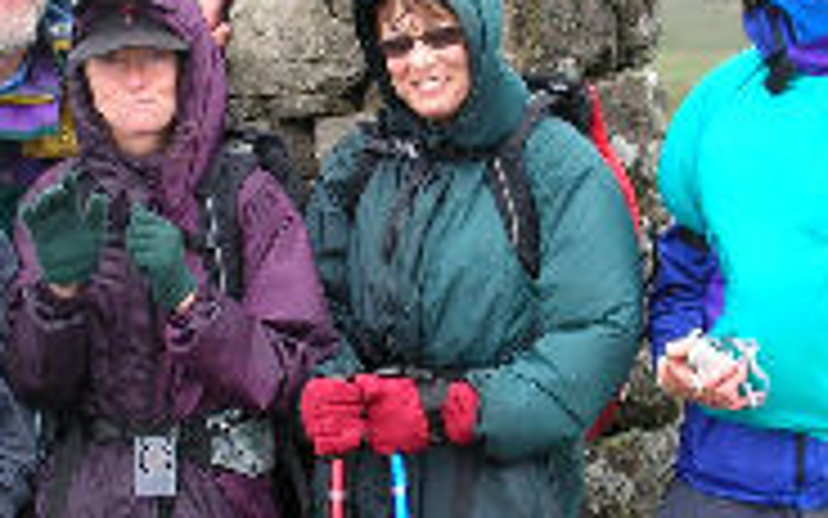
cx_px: 315
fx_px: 2279
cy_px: 282
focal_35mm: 101
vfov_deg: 13.0
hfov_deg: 20.6
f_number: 3
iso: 50
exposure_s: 1/110
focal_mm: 5.8
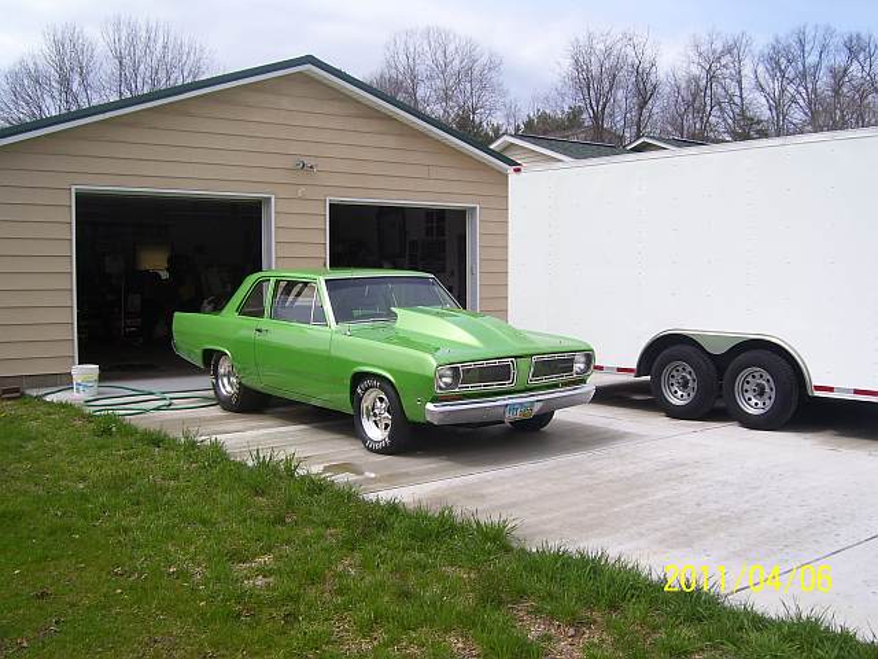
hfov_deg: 50.1
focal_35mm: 37
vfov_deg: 38.7
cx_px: 439
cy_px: 330
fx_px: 938
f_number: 4.8
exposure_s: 1/500
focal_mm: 6
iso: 80
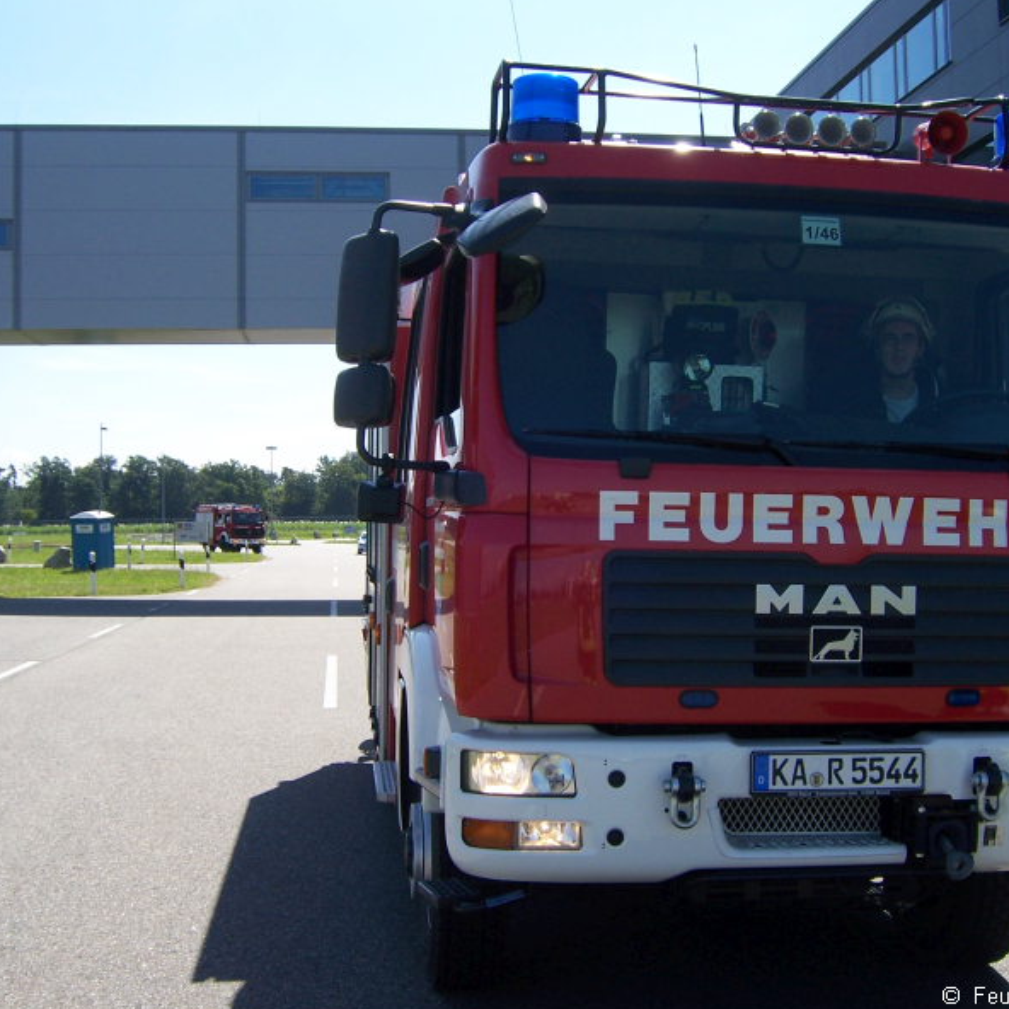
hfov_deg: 39.2
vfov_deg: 39.2
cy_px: 506
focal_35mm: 43
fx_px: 1418
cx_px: 533
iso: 80
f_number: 4.5
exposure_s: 1/400
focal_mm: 6.2
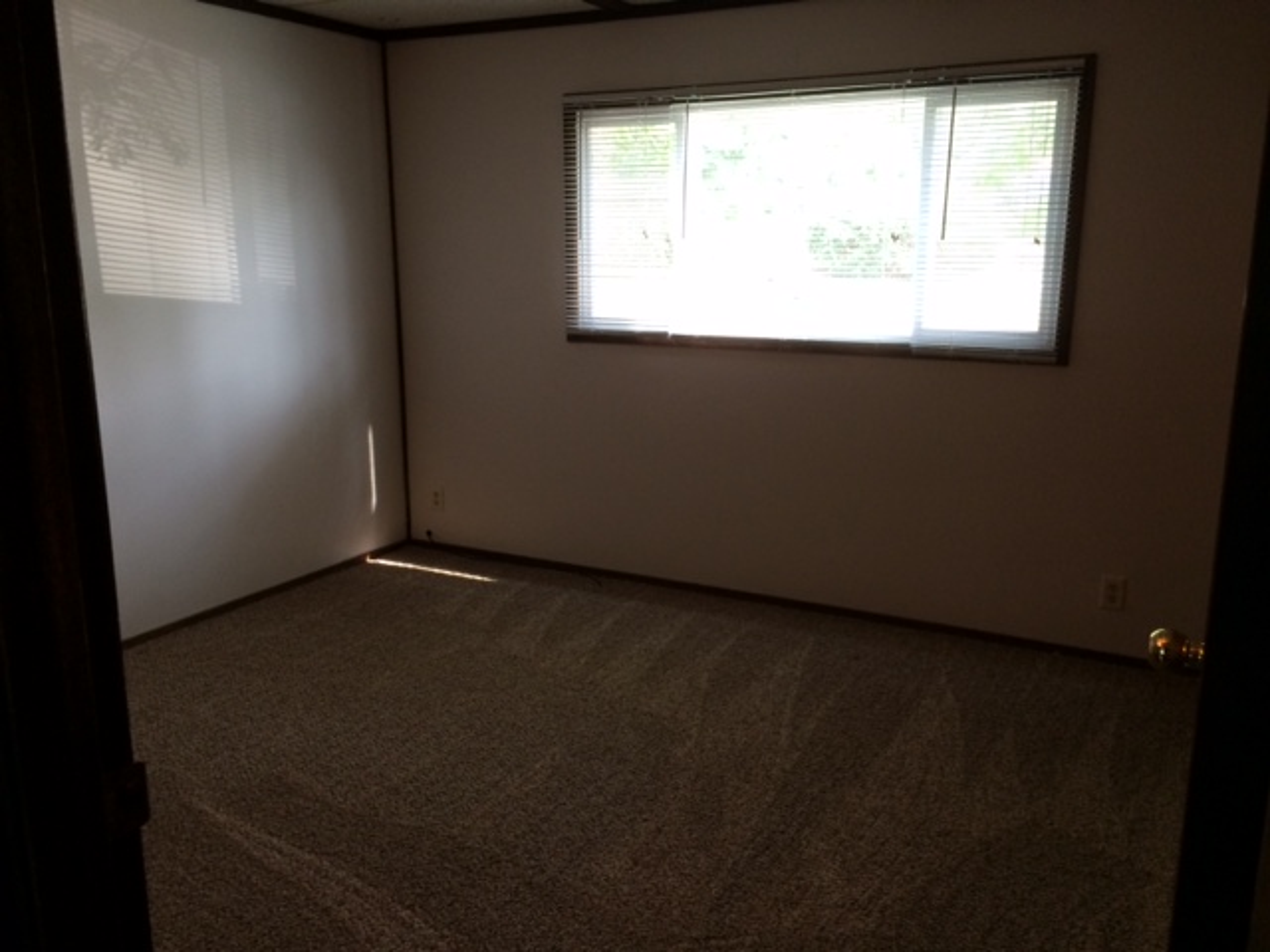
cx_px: 635
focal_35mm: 30
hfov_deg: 60.0
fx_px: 1101
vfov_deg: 46.8
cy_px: 476
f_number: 2.2
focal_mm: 4.12
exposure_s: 1/30
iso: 100
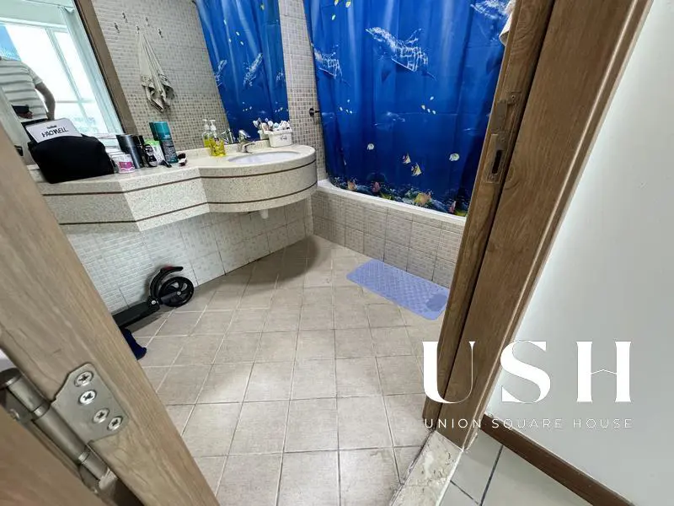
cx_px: 337
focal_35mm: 14
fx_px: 273
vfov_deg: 85.7
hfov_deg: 102.1
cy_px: 253
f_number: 2.2
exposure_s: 1/99
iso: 320
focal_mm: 2.22
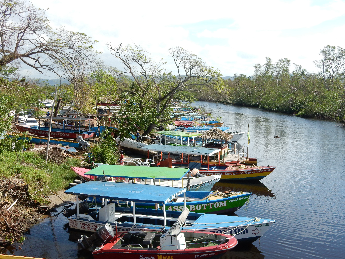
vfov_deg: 33.6
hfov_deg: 43.9
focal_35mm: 43
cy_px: 130
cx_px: 172
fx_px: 429
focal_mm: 7.6
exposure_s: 1/1000
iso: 125
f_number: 4.2
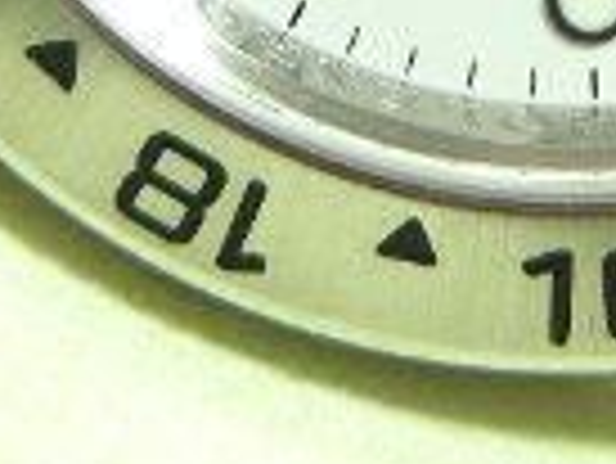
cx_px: 634
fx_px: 5824
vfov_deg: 4.5
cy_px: -514
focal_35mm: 327
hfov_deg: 6.0
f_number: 3.5
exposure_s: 1/30
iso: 164
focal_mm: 11.7
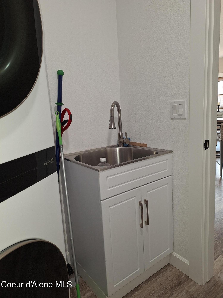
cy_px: 149
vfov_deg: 73.9
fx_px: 198
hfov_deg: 58.9
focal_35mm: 23
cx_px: 112
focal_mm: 5.54
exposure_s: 1/40
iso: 80
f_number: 1.8
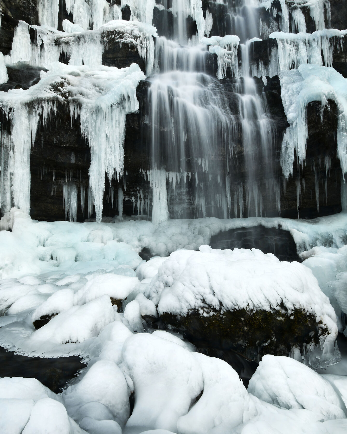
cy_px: 255
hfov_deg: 68.0
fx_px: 257
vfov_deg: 79.7
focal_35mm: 20
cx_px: 185
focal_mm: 16
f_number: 18
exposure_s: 1/1.6
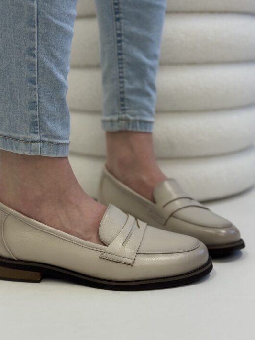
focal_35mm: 54
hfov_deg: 27.0
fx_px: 531
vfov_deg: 35.5
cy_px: 175
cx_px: 114
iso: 100
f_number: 1.78
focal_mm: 6.86
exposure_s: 1/100
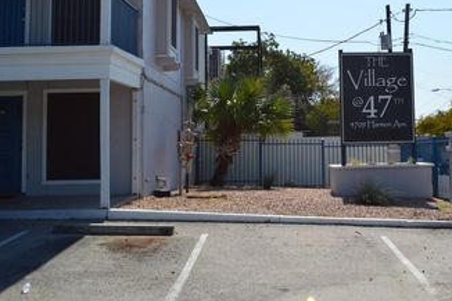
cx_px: 312
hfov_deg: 42.0
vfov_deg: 28.9
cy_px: 91
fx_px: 577
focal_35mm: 46
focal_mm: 20
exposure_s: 1/500
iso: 280
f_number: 11
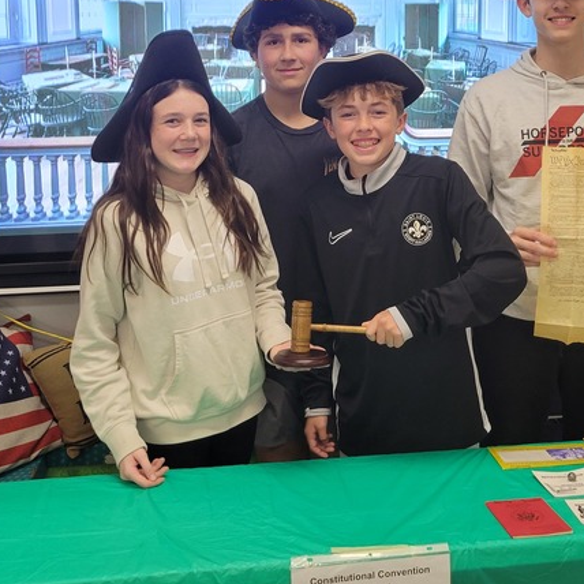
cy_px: 179
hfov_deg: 31.0
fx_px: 1050
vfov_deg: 30.8
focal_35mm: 55
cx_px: 332
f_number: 1.8
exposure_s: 1/60
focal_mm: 5.4
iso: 200
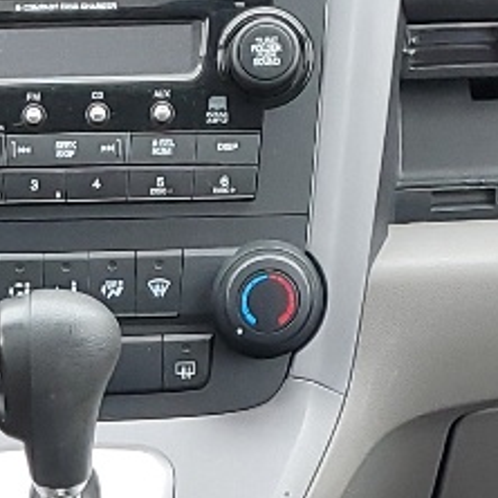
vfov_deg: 9.9
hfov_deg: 10.4
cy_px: 929
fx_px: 2702
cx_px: -18
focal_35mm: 166
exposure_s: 1/120
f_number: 1.5
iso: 64
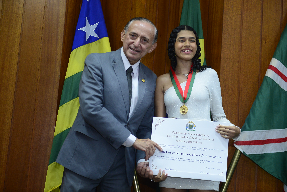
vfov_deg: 21.9
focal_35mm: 62
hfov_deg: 32.4
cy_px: 96
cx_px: 144
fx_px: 494
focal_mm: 62
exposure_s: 1/125
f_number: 2.8
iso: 1600
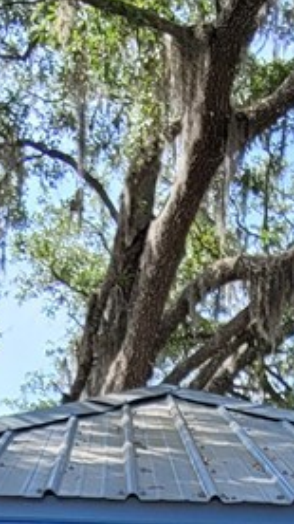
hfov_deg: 14.7
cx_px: 125
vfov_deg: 21.5
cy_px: 795
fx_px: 1138
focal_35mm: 82
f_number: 2.2
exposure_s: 1/664
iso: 50
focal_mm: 2.2
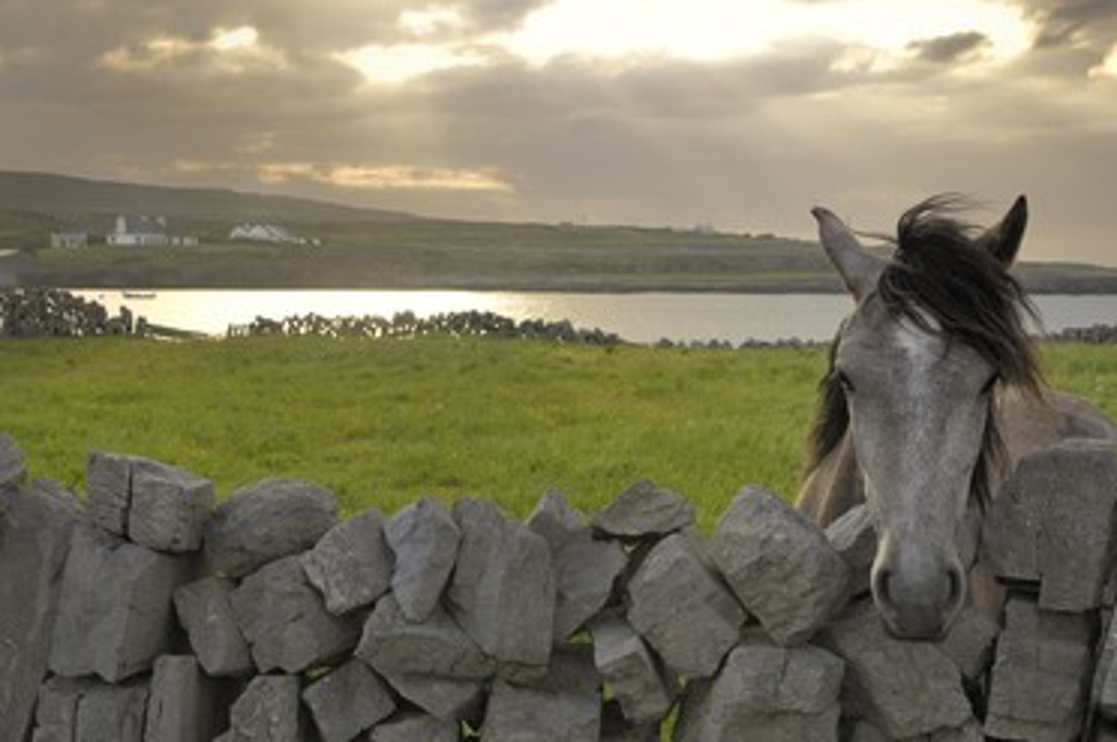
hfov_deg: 33.7
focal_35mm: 60
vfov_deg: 22.7
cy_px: 369
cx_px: 580
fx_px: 1846
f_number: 9
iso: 100
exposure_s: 1/80
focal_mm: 35
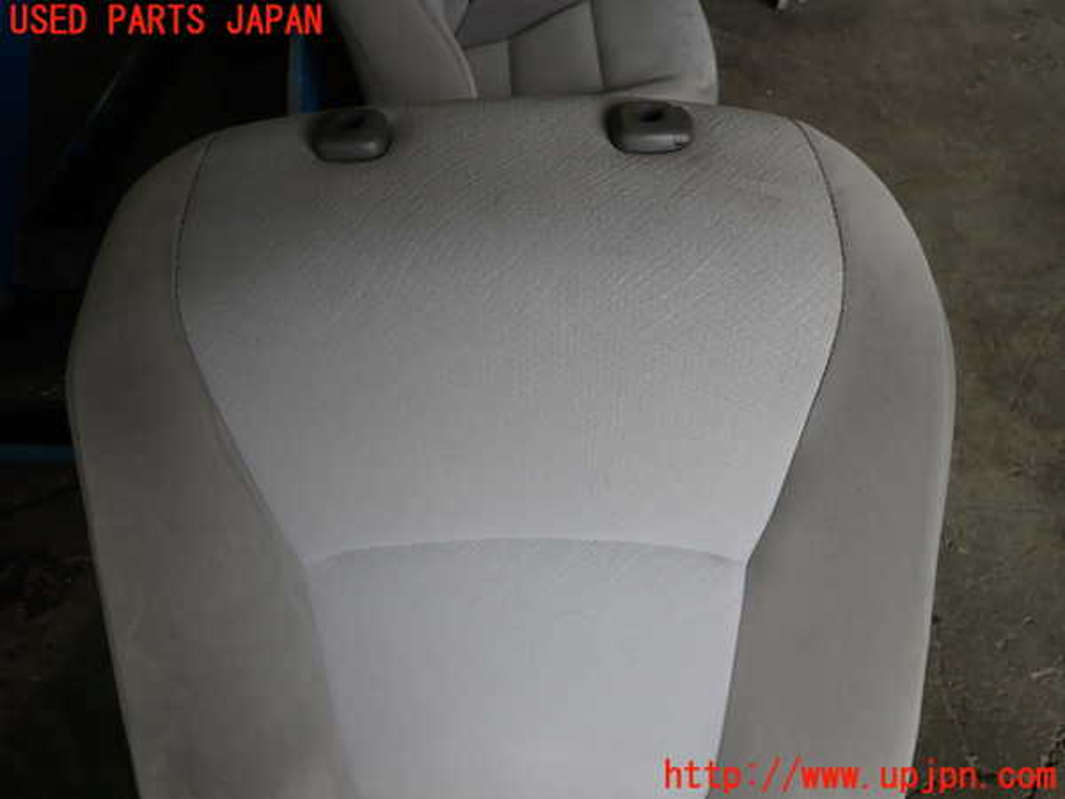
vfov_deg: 54.9
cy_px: 400
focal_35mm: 25
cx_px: 532
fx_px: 769
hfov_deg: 69.4
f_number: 2
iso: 100
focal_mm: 4.5
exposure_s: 1/80
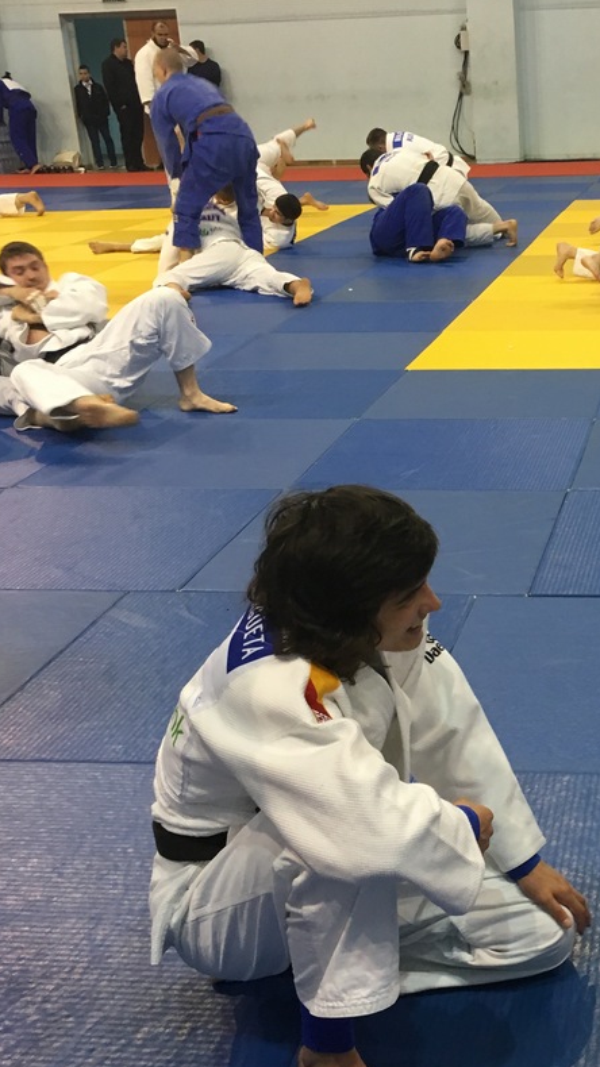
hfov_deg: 24.1
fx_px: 1358
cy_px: 600
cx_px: 564
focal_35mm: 48
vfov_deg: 42.8
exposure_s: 1/33
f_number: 2.2
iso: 125
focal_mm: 4.15
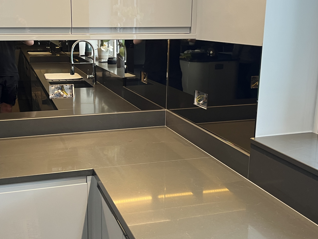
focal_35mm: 42
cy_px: 114
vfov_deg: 34.3
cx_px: 121
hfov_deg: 44.5
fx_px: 386
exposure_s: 1/50
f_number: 1.6
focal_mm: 5.1
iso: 160
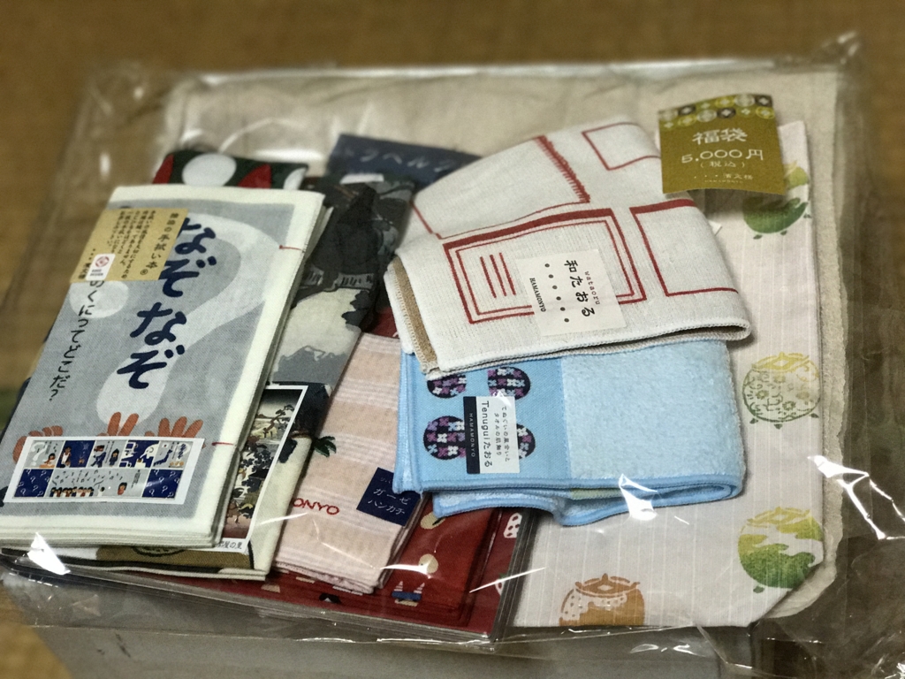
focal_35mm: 57
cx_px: 452
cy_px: 340
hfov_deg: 33.8
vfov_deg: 25.7
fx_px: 1490
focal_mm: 6.6
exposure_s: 1/50
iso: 400
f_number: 2.8
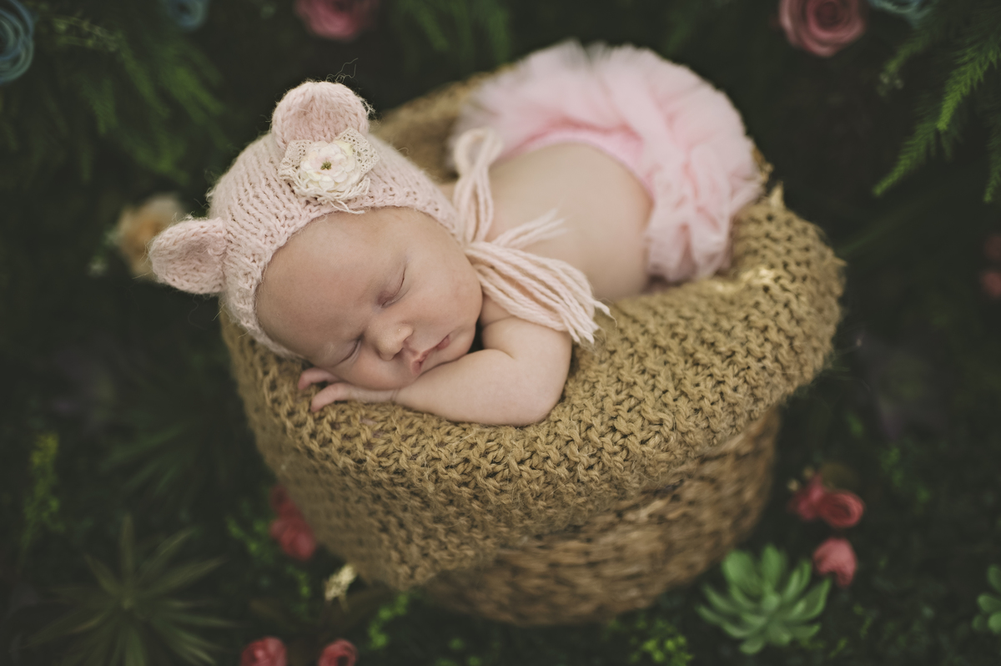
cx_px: 500
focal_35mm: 35
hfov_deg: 54.5
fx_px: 972
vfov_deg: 37.8
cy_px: 333
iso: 200
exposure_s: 1/200
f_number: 1.8
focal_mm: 35
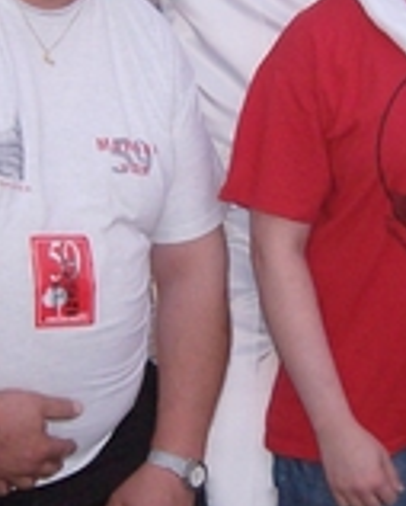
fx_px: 1992
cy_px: 78
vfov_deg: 14.3
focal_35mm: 133
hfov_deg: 11.6
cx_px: 272
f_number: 2.8
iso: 200
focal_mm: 6
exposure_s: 1/60
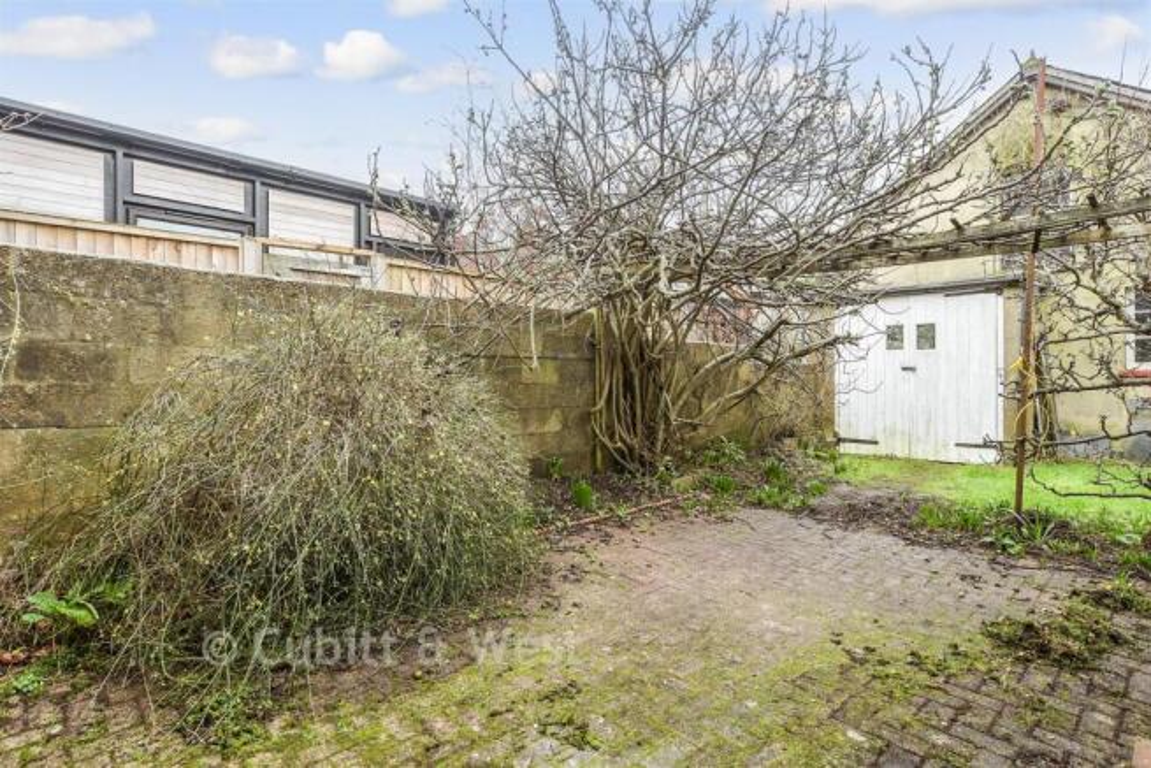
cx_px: 576
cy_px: 384
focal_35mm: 18
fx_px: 576
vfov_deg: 67.4
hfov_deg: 90.0
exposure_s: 1/5
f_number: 8
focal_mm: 12
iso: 160
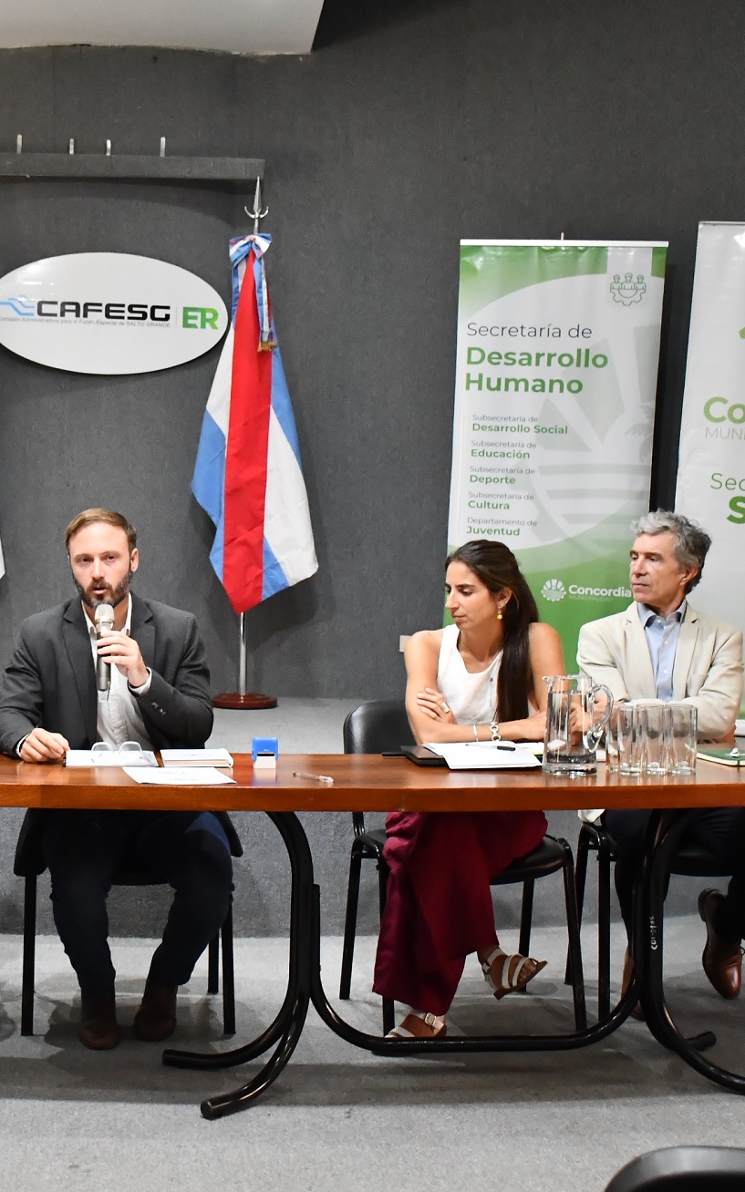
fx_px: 1723
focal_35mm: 53
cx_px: 129
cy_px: 590
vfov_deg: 38.2
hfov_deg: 24.0
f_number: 5.6
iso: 2000
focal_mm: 23
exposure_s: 1/100
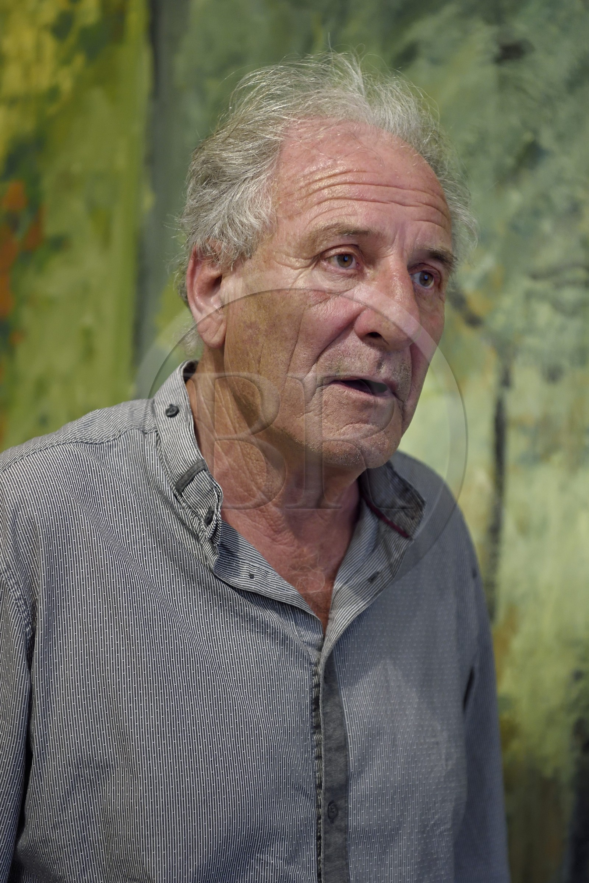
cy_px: 442
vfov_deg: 28.8
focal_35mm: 70
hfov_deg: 19.5
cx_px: 294
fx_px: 1718
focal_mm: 70
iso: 1600
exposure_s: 1/100
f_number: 3.5
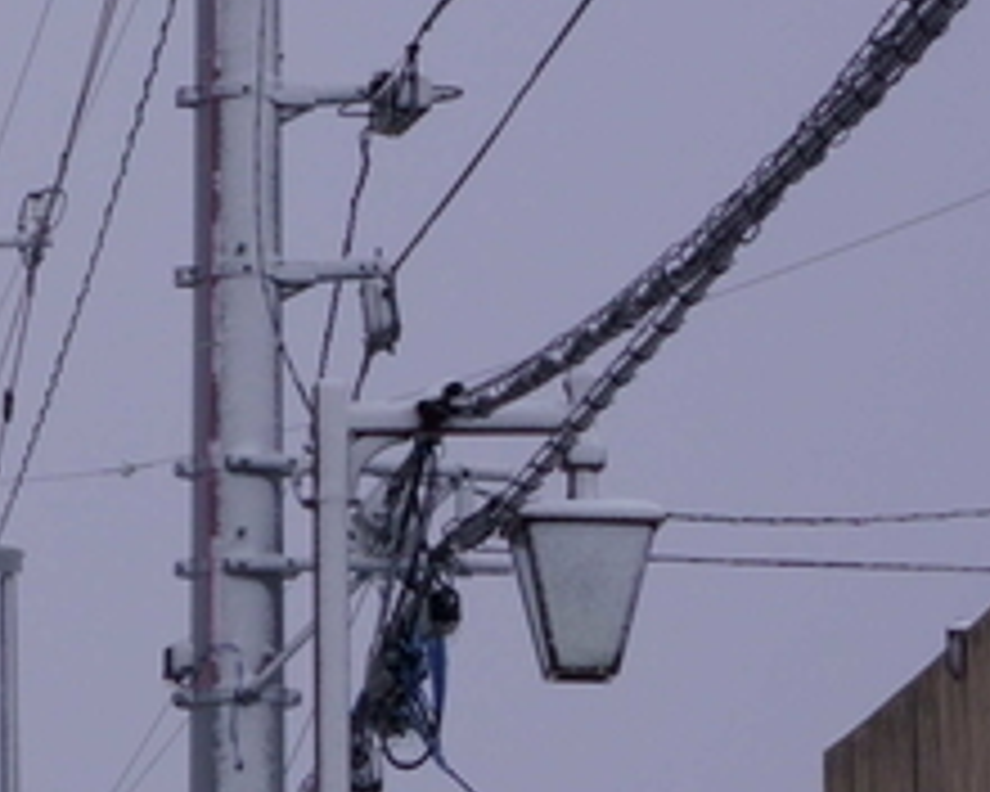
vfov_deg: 4.0
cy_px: 1292
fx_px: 11251
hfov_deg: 4.9
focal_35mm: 384
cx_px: -1035
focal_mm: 50
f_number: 9
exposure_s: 1/160
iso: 160
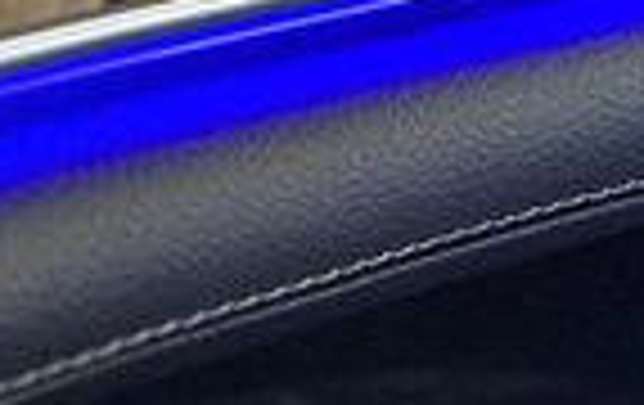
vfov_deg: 5.8
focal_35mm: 227
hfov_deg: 9.1
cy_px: 490
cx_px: 811
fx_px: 3992
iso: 800
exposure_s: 1/30
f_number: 1.78
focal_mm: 6.86
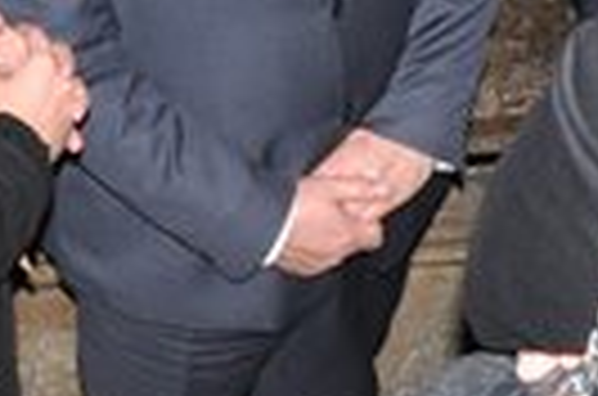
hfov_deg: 16.8
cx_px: 211
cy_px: -403
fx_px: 2022
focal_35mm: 122
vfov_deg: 10.3
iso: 1250
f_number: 16
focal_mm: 18
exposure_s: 1/200
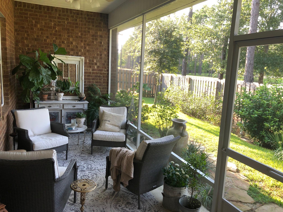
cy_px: 106
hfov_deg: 63.4
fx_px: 229
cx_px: 142
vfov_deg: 49.7
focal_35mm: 28
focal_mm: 4
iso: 20
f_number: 1.8
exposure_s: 1/40
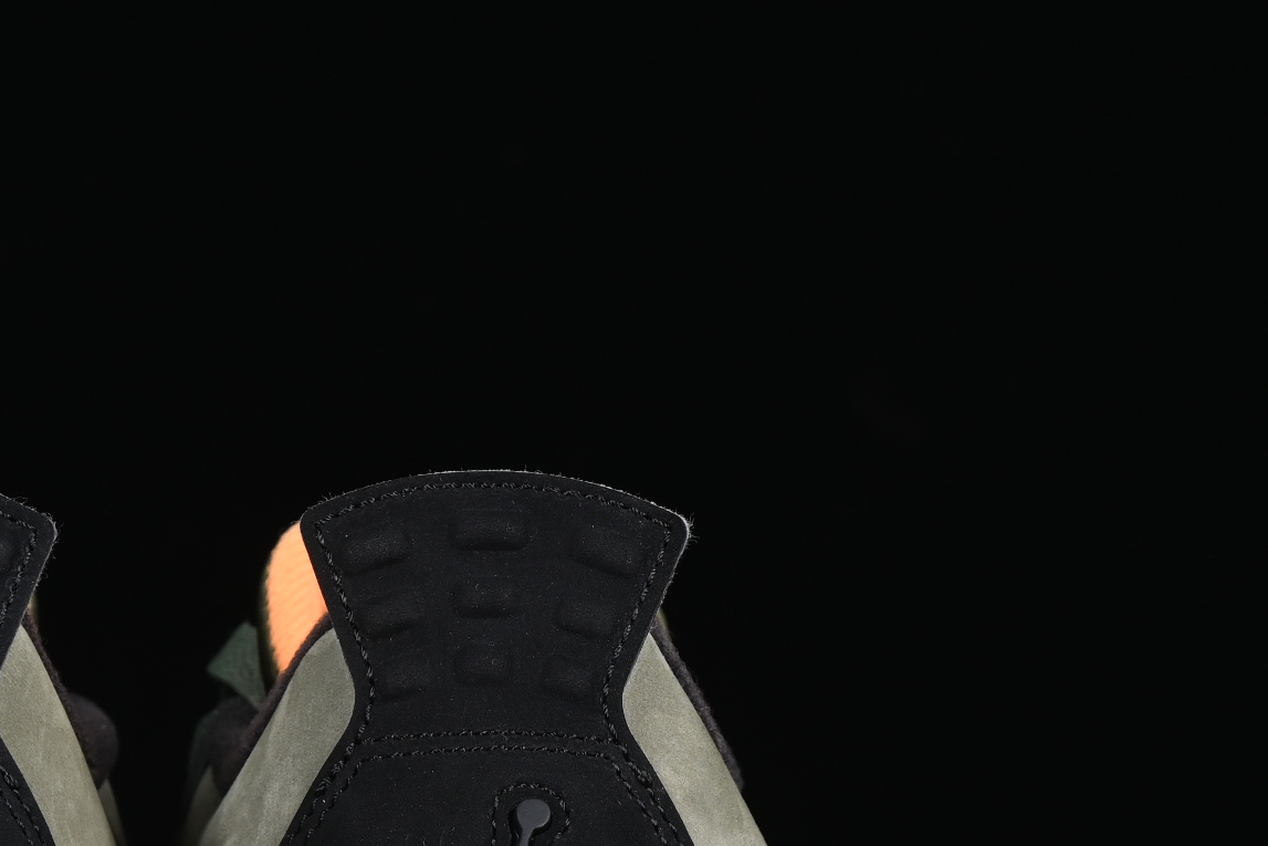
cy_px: 999
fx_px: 6411
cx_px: 185
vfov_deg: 7.5
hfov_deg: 11.2
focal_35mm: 182
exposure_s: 1/60
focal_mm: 50
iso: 160
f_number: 6.3
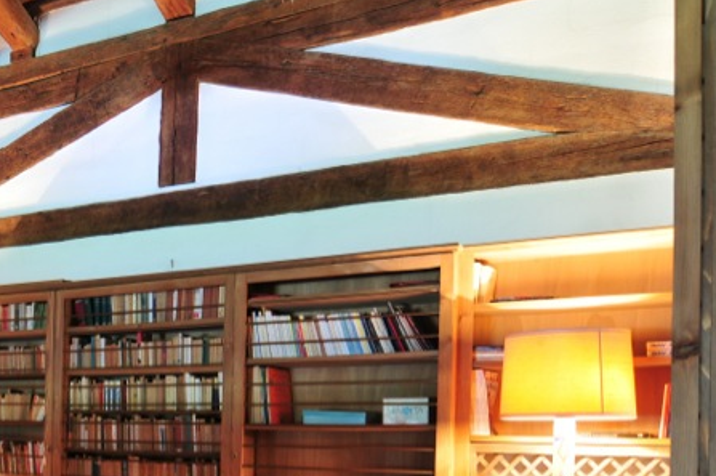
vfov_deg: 27.6
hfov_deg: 36.4
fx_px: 934
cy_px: 428
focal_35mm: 47
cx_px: -46
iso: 200
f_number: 6.3
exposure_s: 3
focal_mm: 14
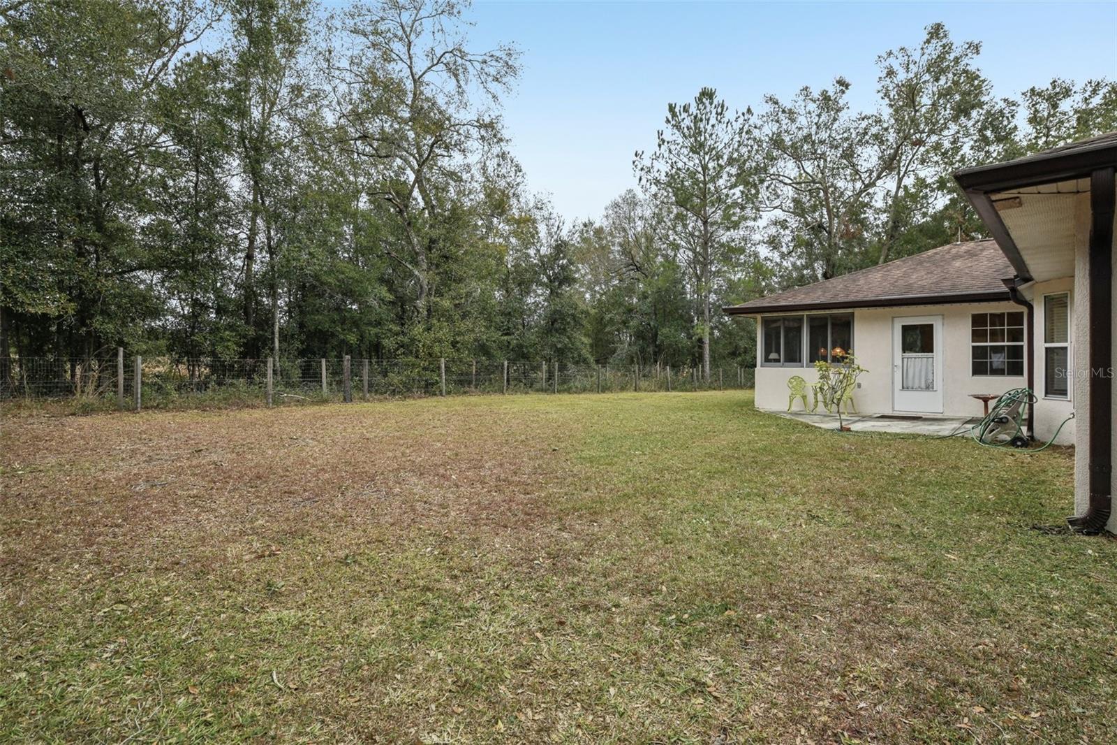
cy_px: 372
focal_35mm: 18
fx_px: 558
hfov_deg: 90.0
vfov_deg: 67.4
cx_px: 558
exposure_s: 1/160
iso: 400
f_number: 8
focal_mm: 18
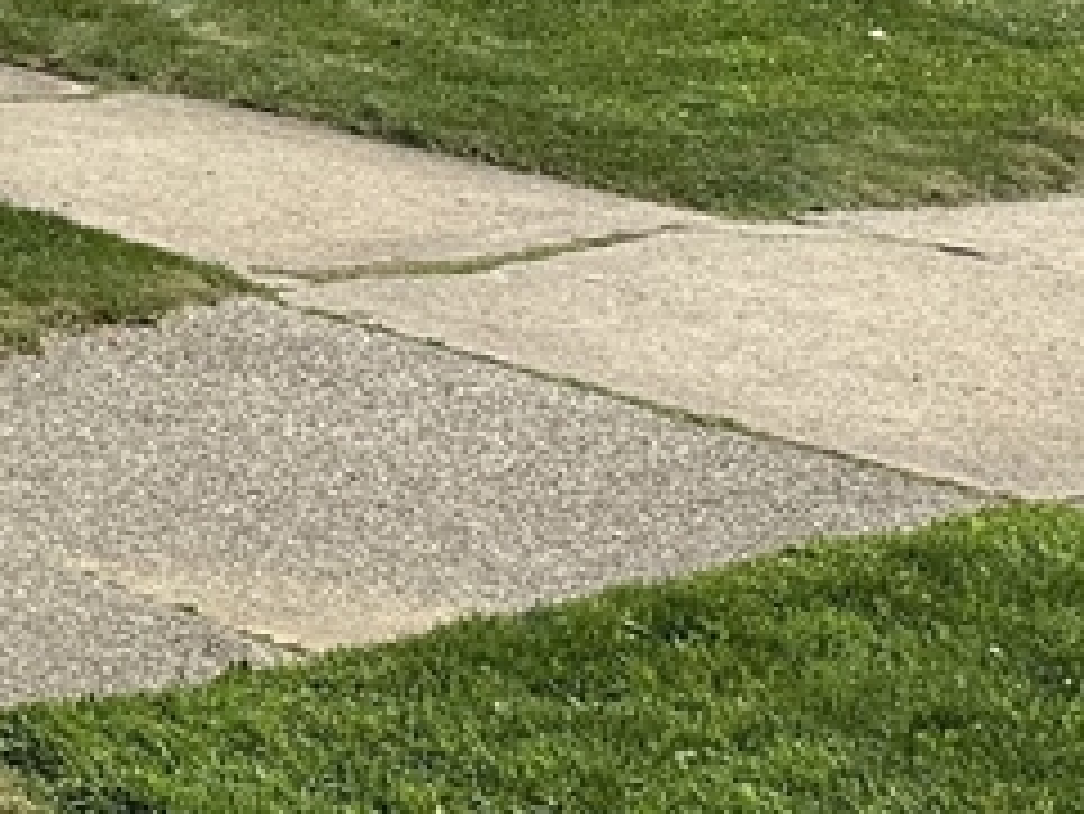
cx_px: -1071
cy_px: -643
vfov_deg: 13.1
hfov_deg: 15.5
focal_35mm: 102
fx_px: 3196
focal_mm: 6.86
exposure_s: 1/3861
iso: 80
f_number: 1.78
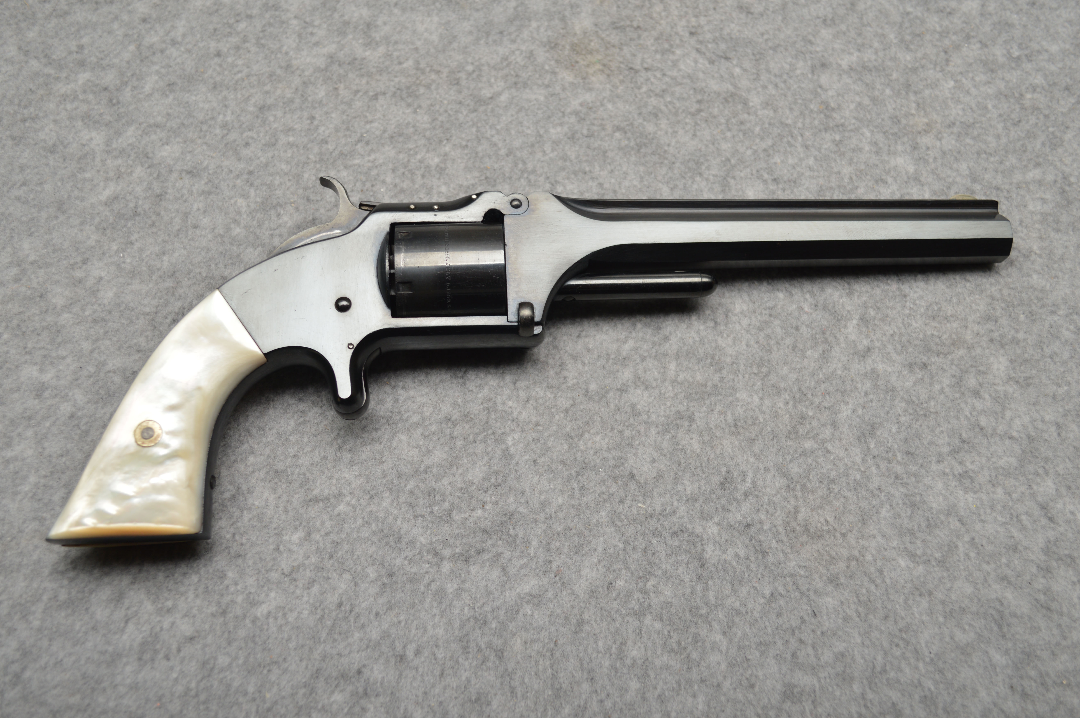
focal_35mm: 36
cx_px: 540
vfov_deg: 36.8
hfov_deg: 53.2
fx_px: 1079
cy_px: 359
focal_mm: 24
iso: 100
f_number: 4.5
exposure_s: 1/200
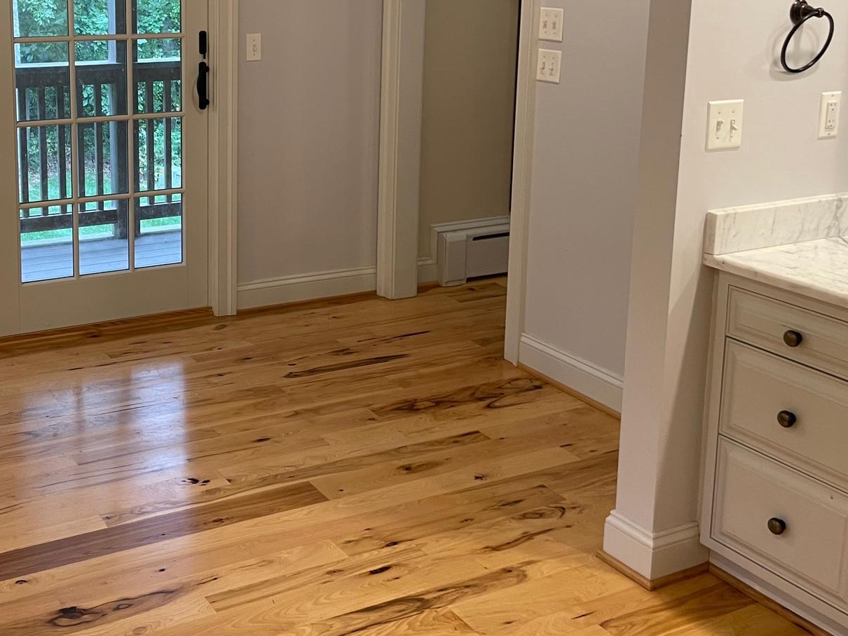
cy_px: 163
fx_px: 1078
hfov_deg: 41.7
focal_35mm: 44
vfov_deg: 32.3
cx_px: 214
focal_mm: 4.2
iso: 80
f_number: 1.6
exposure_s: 1/60
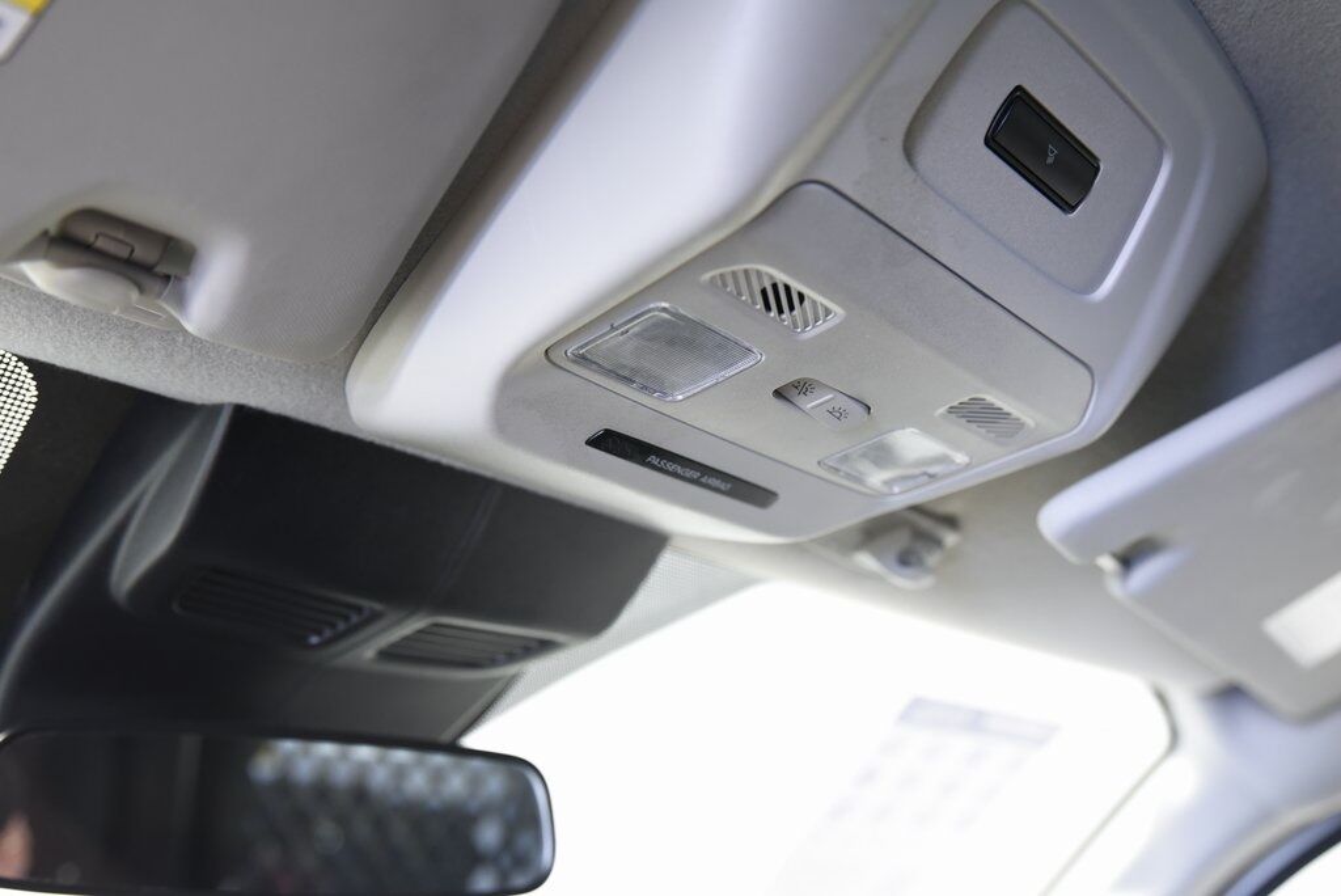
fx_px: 1491
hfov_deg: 48.4
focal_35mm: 40
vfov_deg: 33.4
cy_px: 448
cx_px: 670
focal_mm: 40
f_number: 4
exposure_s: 1/20
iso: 2000
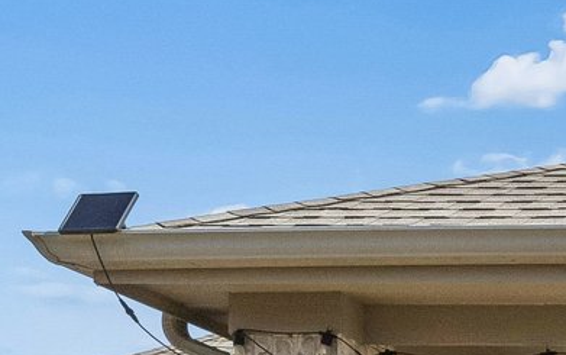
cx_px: 950
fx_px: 988
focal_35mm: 64
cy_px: 634
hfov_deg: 22.6
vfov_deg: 16.9
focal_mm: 12
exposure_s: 1/2500
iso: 640
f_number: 8
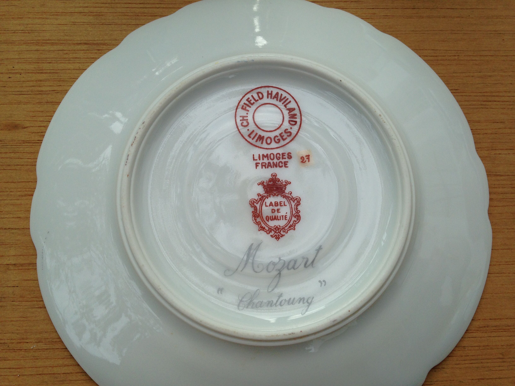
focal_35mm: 33
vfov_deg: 42.9
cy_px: 193
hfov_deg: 55.4
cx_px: 258
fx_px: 491
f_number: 2.4
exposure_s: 1/497
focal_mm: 4.12
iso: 50
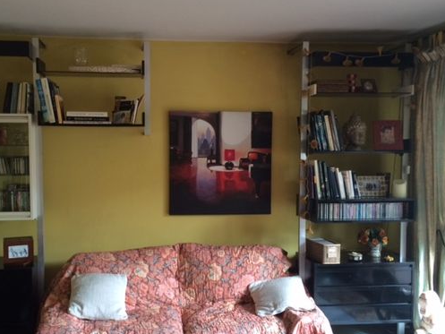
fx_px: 450
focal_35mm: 35
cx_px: 178
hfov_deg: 52.3
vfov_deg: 40.7
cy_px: 179
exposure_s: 1/30
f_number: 2.2
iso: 50
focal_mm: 4.15
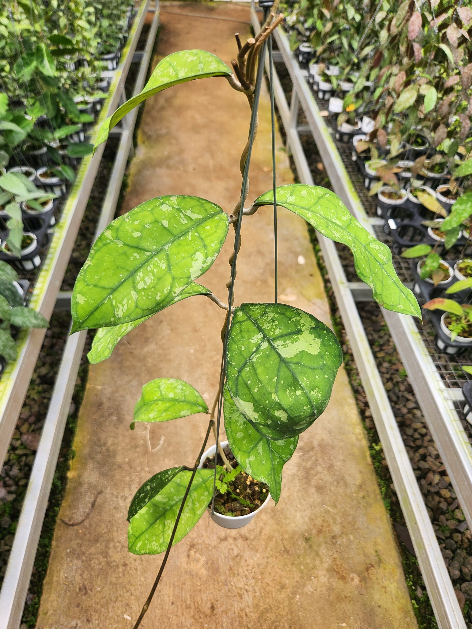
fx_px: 418
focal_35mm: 23
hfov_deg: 58.9
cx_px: 236
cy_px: 314
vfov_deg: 73.9
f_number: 1.8
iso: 50
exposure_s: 1/180
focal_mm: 5.4
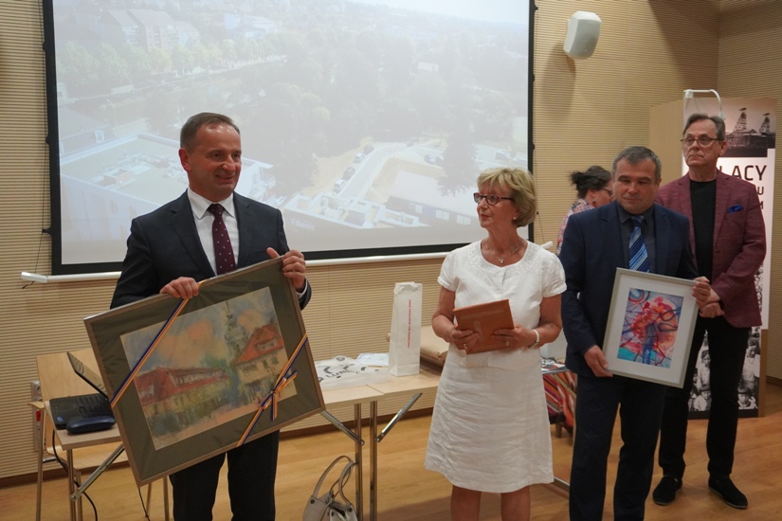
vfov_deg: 36.9
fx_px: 782
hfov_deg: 53.1
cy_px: 260
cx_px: 391
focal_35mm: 36
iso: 3200
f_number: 4.5
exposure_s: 1/160
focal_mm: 24
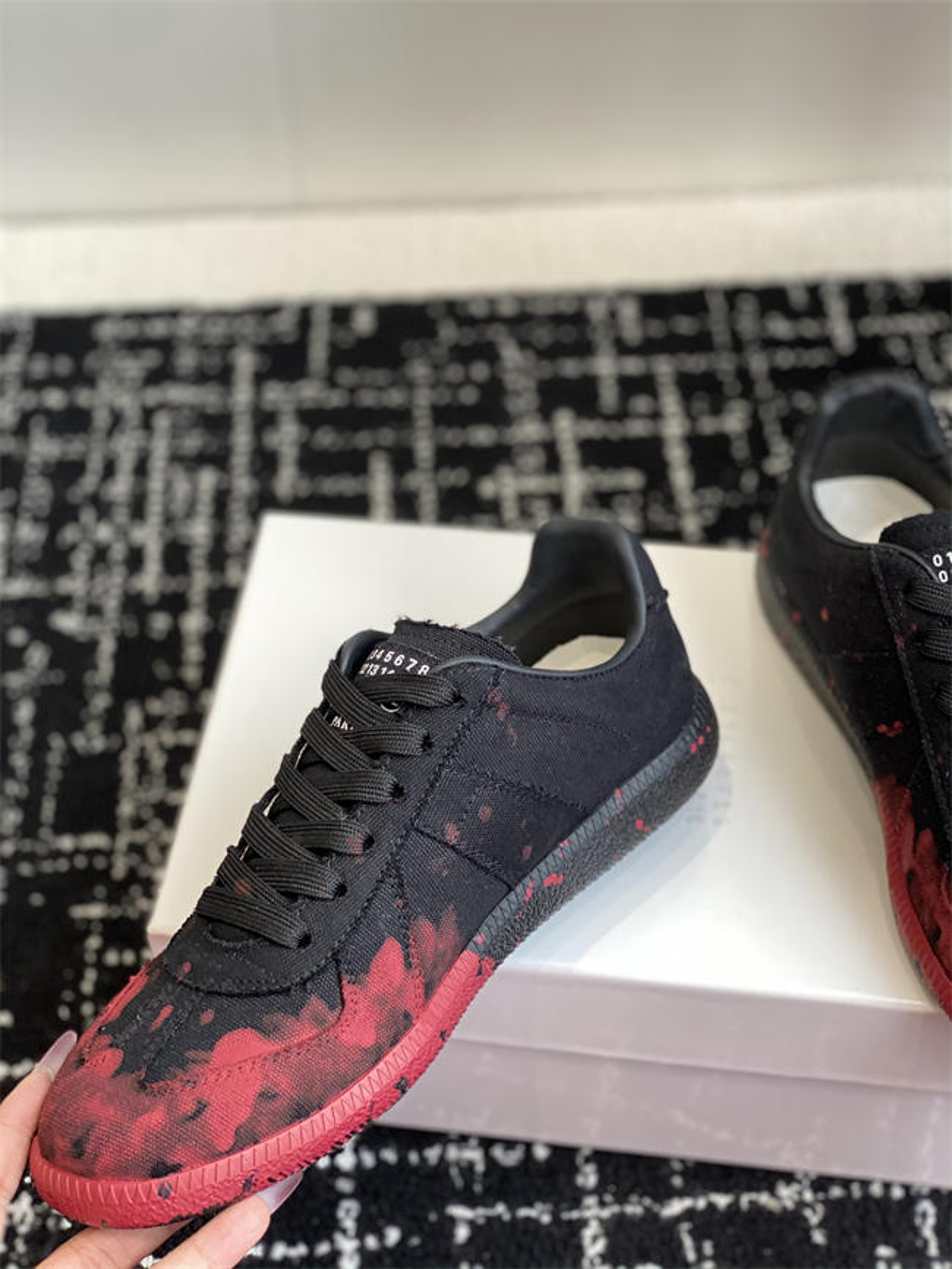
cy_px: 634
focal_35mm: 52
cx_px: 476
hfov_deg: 28.0
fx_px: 1906
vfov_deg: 36.8
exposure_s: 1/122
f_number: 2
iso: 50
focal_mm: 6
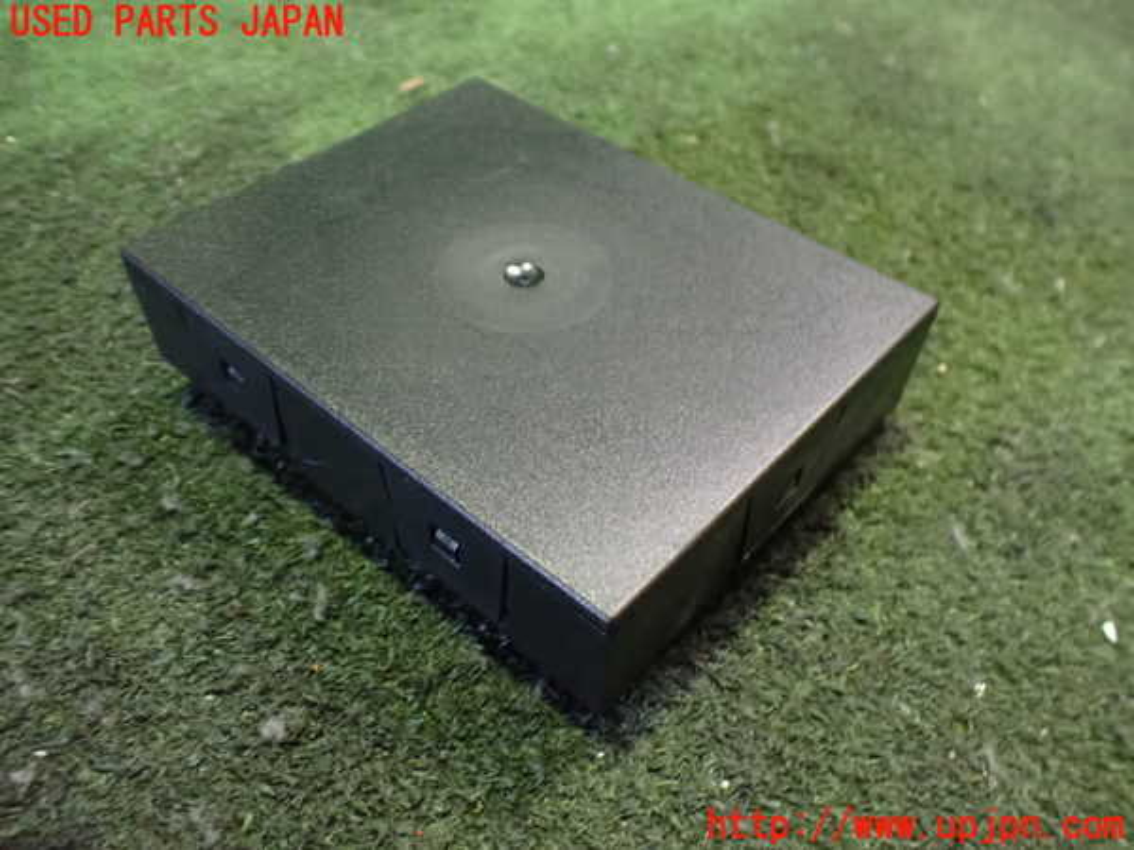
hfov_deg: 60.0
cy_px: 425
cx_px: 567
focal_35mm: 30
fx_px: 983
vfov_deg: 46.8
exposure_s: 1/30
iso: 1250
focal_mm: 5.4
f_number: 2.3
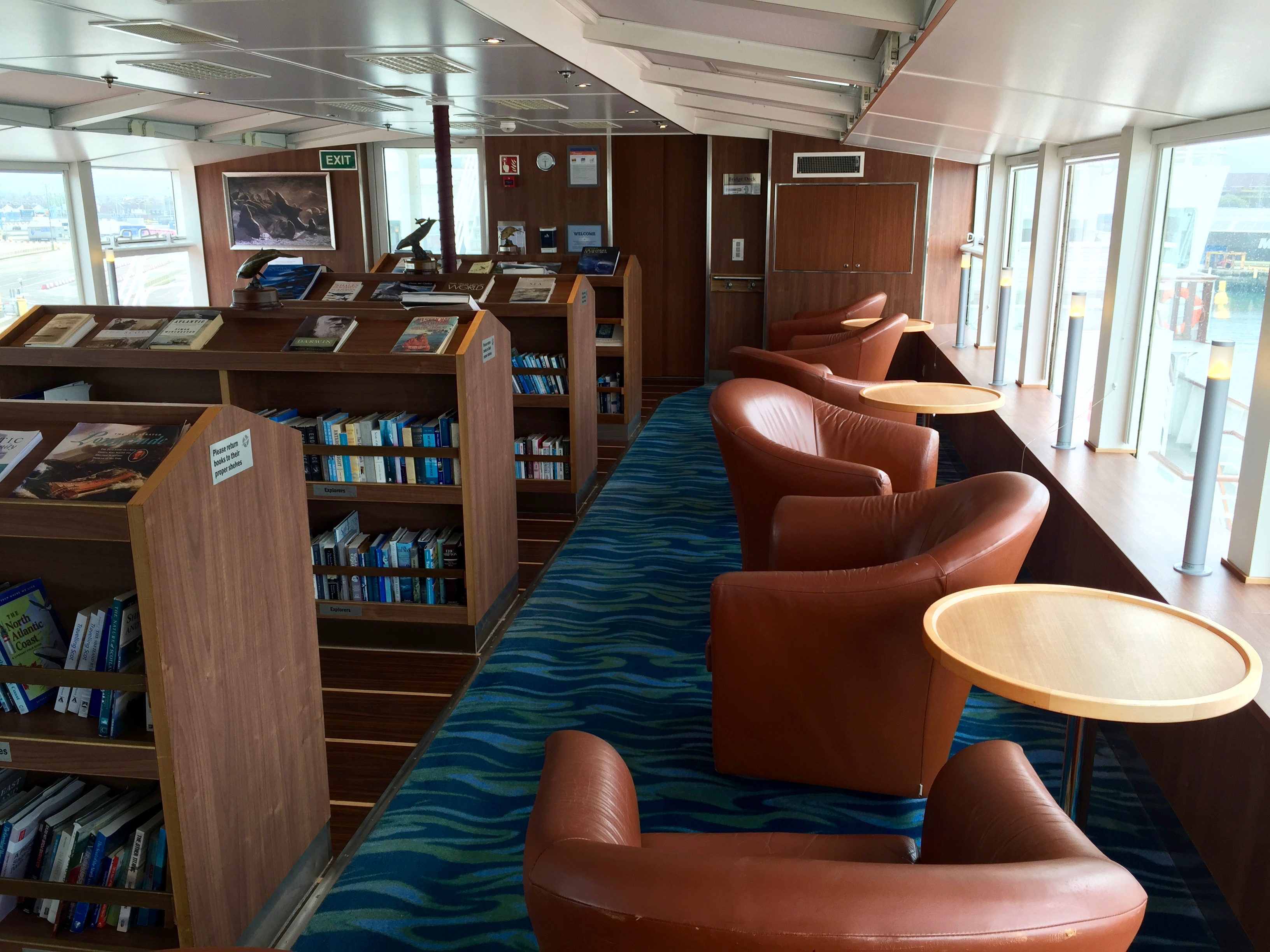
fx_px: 1064
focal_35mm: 29
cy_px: 476
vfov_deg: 48.2
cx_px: 635
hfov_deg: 61.7
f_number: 2.2
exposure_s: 1/145
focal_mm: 4.15
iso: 32
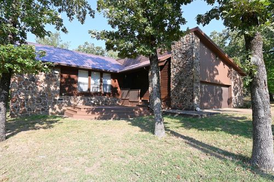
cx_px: 137
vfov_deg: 64.5
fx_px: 145
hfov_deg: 86.9
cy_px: 91
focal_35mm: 19
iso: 100
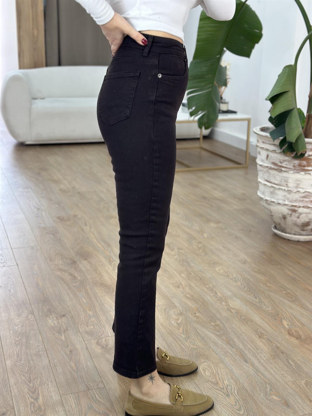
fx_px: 577
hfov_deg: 30.3
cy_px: 208
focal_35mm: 48
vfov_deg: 39.7
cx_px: 156
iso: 80
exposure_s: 1/100
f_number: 1.78
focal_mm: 6.86
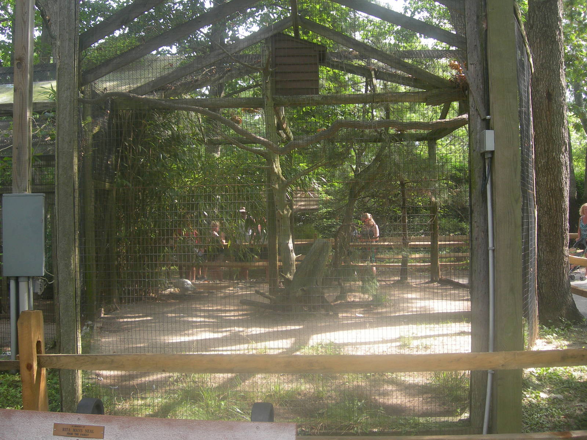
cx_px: 294
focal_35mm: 38
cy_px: 220
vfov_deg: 37.7
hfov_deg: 49.0
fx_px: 644
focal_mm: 7.8
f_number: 2.8
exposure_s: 1/97
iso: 50
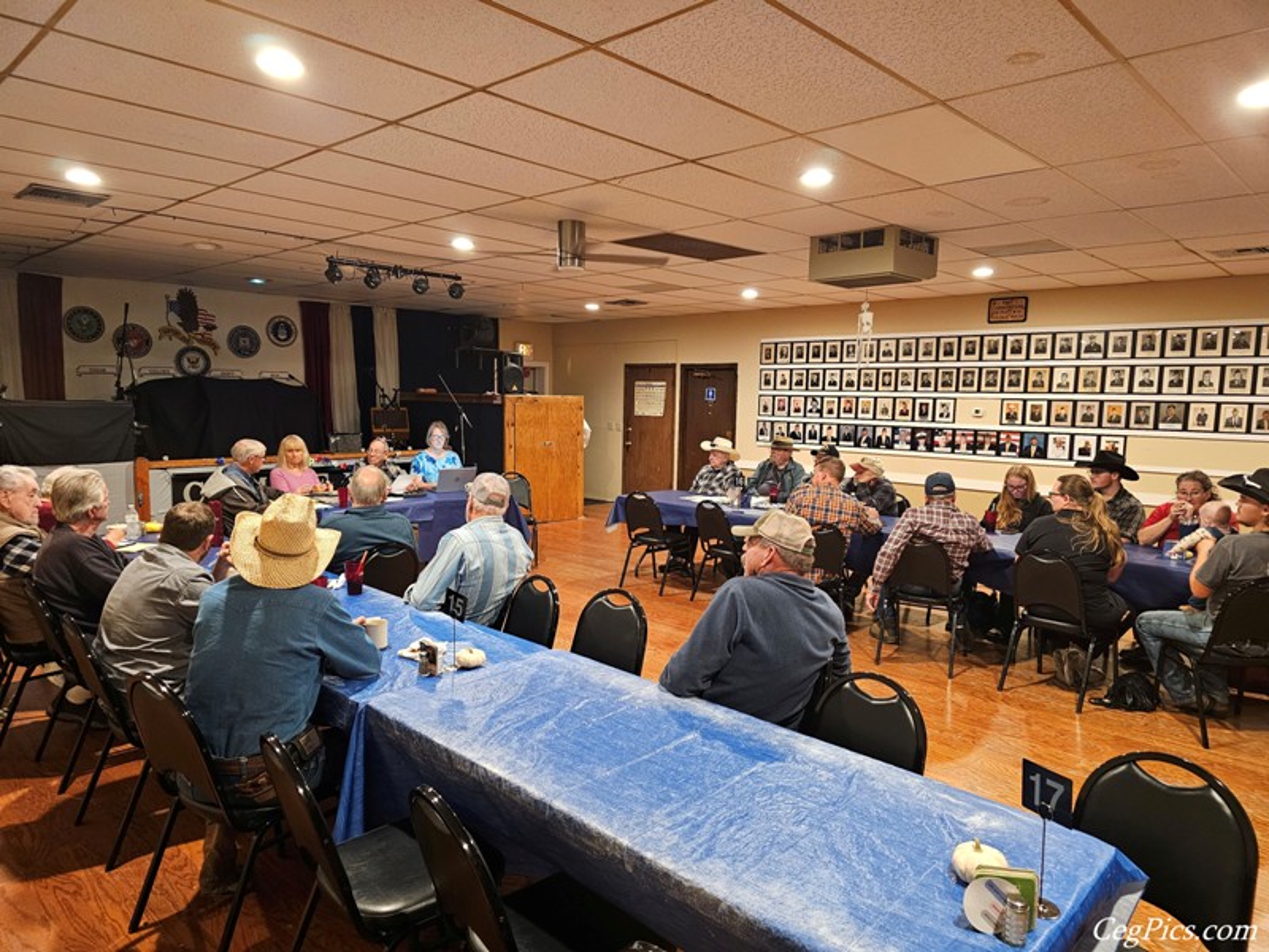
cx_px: 634
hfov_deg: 73.9
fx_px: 843
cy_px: 476
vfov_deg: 58.9
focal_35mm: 23
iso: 640
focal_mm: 6.3
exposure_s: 1/30
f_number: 1.7
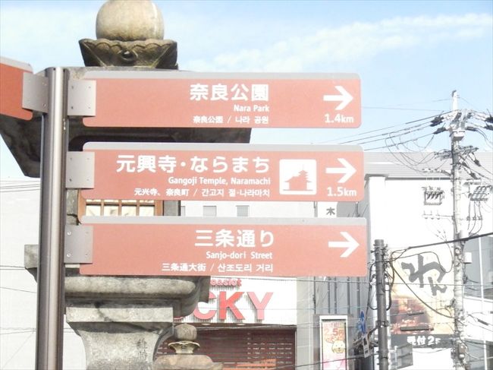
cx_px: 246
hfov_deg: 25.7
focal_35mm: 76
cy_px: 185
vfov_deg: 19.4
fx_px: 1082
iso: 3200
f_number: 8.9
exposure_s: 1/2000
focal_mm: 13.6
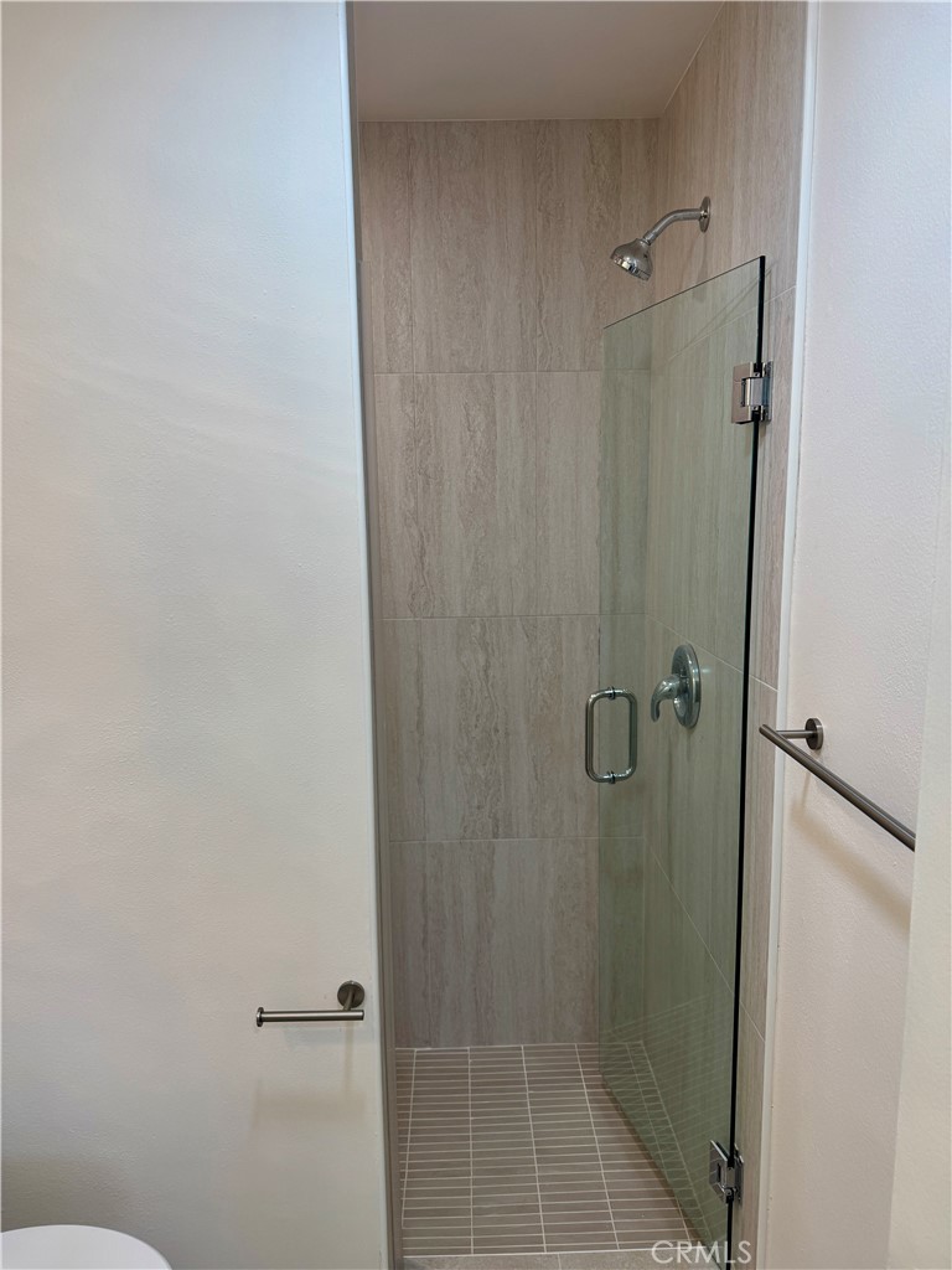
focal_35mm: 24
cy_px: 635
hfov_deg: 56.8
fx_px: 880
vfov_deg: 71.6
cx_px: 476
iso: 80
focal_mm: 6.76
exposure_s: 1/120
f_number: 1.78
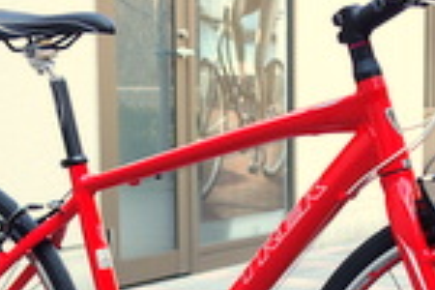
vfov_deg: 12.6
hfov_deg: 19.1
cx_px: 276
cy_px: 309
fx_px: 1293
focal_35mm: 107
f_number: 2.8
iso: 80
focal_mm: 14.93
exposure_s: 1/100
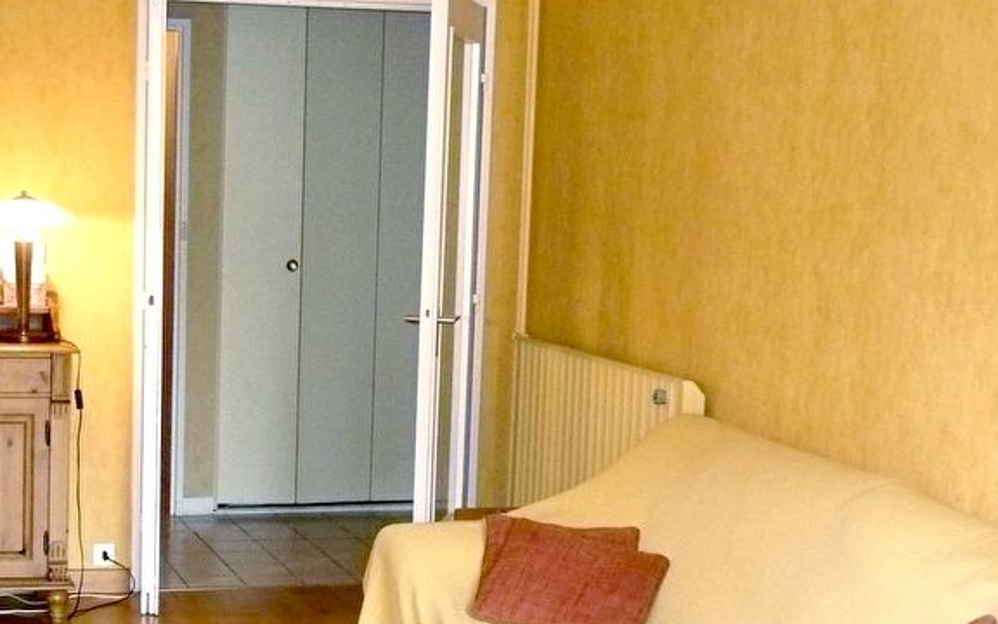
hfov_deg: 30.5
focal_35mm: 66
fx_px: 1795
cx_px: 232
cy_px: 451
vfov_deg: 19.6
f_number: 2.8
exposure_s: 1/30
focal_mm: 5.8
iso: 320
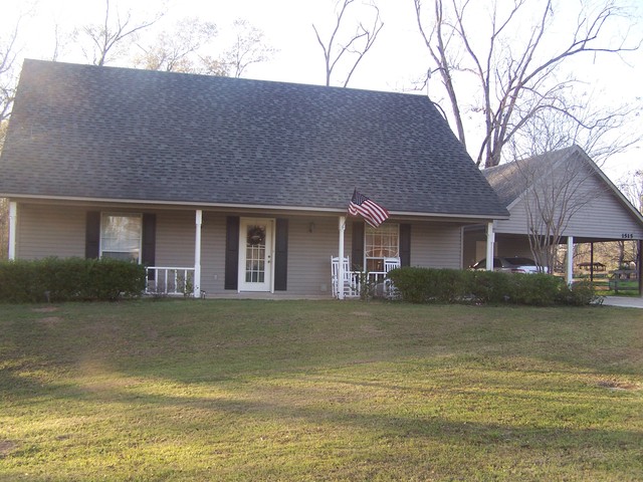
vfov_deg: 37.7
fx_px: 706
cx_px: 322
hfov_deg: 49.0
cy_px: 241
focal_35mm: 38
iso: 80
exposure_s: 1/180
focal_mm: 6.3
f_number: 2.8
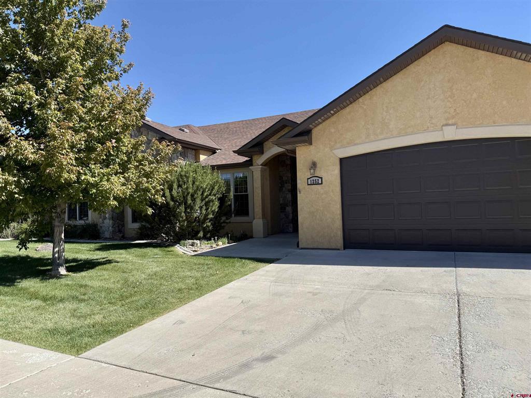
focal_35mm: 24
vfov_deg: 56.8
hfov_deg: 71.6
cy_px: 199
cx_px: 266
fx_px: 368
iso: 80
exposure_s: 1/4975
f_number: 1.78
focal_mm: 6.76
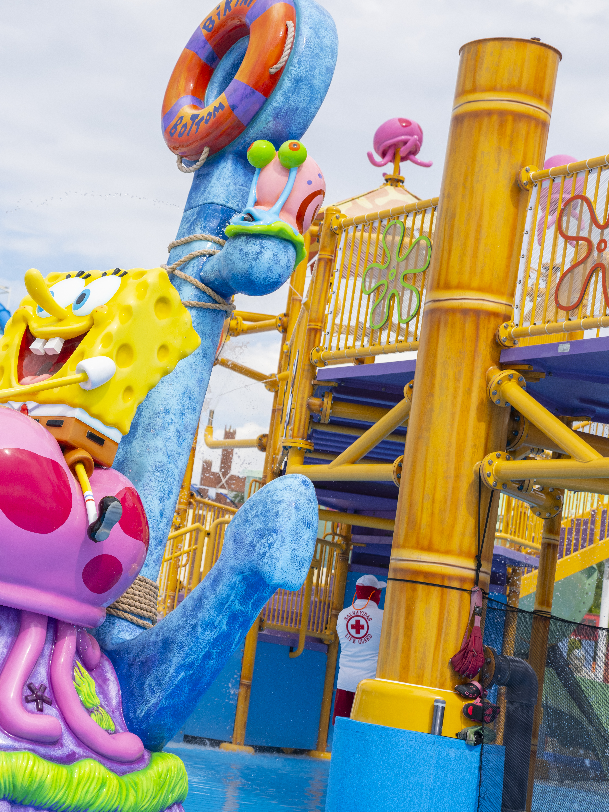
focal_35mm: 78
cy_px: 406
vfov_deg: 25.0
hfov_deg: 18.7
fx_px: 1830
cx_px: 97
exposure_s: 1/2000
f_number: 3.5
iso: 200
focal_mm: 54
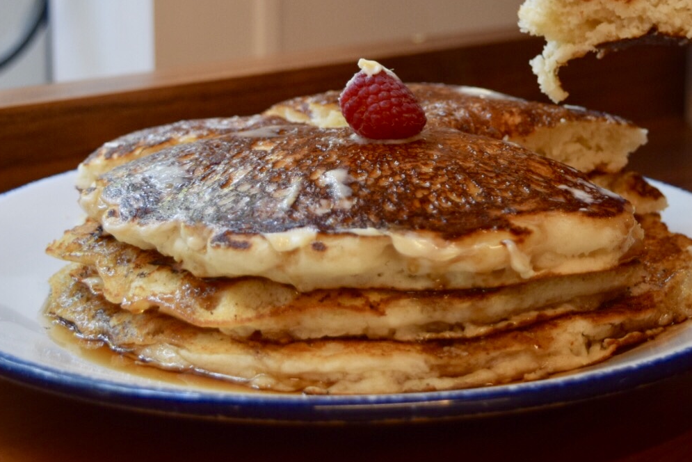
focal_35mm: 83
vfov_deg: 16.4
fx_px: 1596
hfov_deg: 24.4
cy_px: 108
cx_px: 400
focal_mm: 34
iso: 720
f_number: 4.5
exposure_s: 1/60
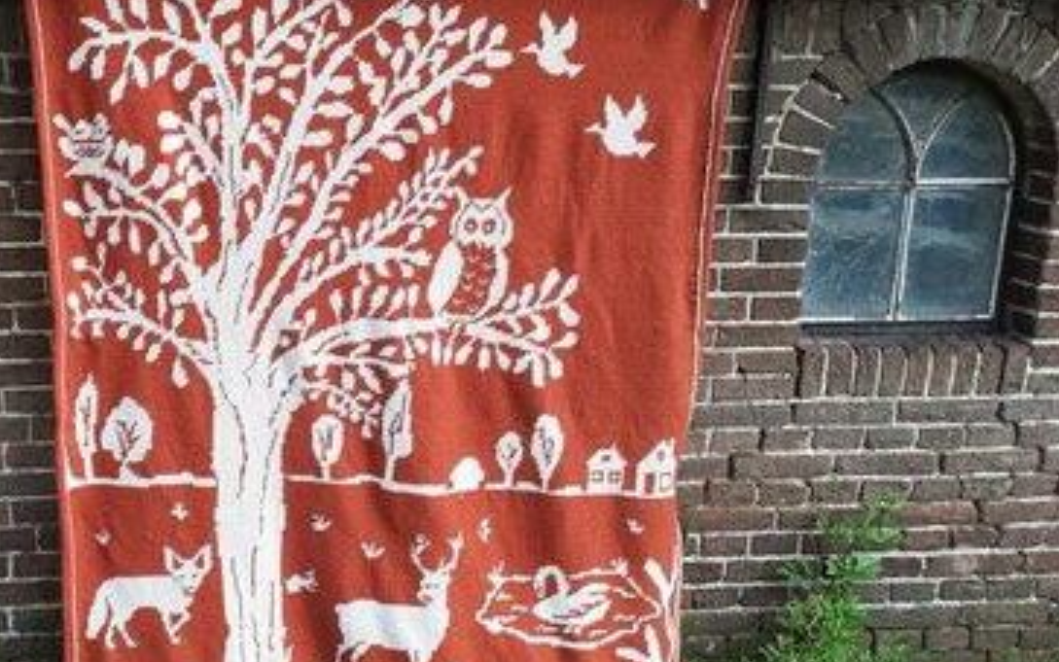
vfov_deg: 30.5
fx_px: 1212
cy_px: 344
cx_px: 299
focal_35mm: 42
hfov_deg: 45.9
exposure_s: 1/400
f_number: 1.9
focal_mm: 3.6
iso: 40
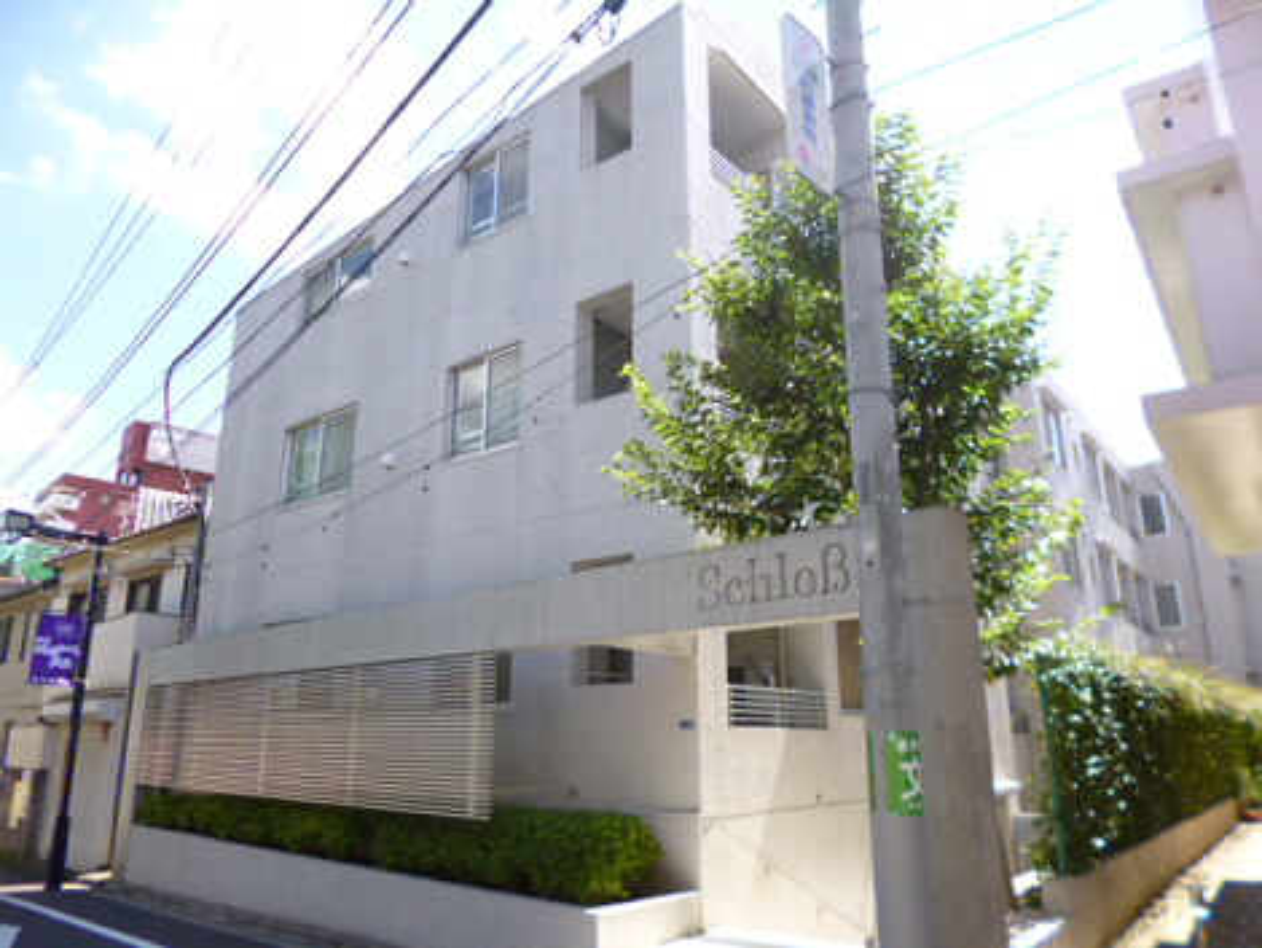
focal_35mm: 24
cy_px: 474
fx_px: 875
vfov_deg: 56.9
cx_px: 631
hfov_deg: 71.6
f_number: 2.5
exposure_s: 1/640
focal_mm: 4.3
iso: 100
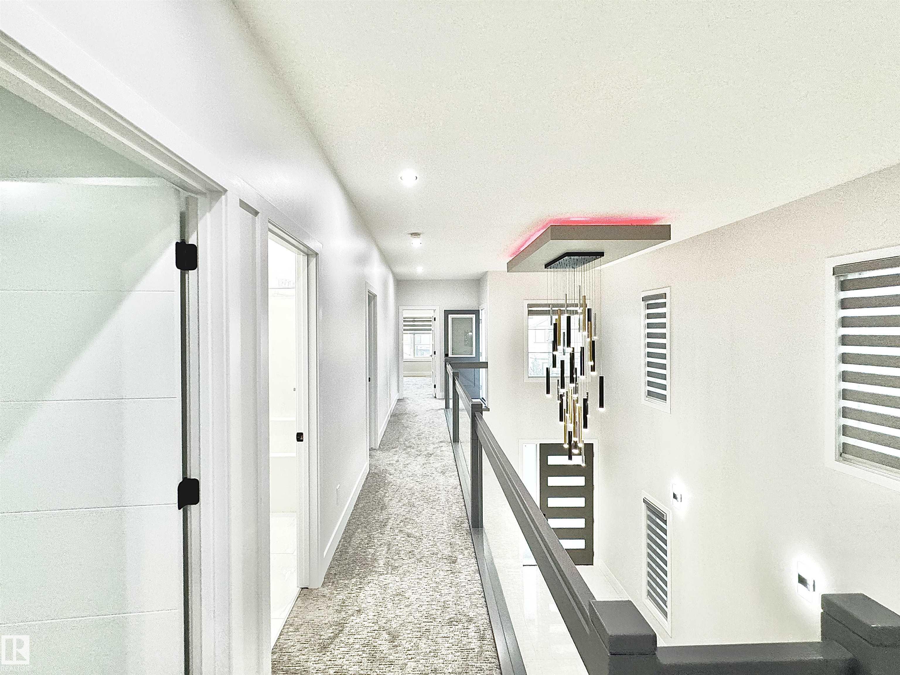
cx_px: 450
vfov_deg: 85.7
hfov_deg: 102.1
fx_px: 364
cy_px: 338
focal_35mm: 14
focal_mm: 2.22
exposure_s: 1/120
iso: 200
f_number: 2.2
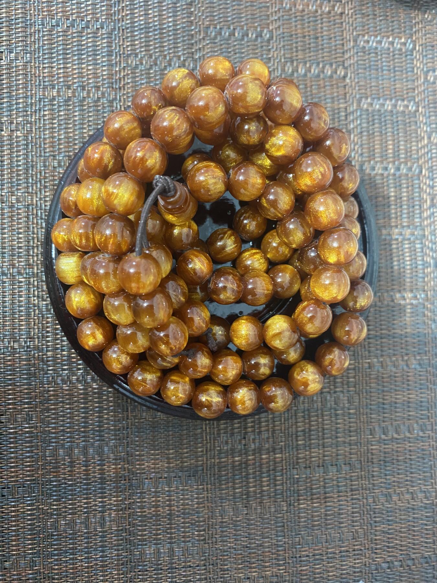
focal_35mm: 26
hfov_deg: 53.1
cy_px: 292
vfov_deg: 67.3
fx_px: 438
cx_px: 218
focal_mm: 4.25
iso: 500
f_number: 1.8
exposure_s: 1/25
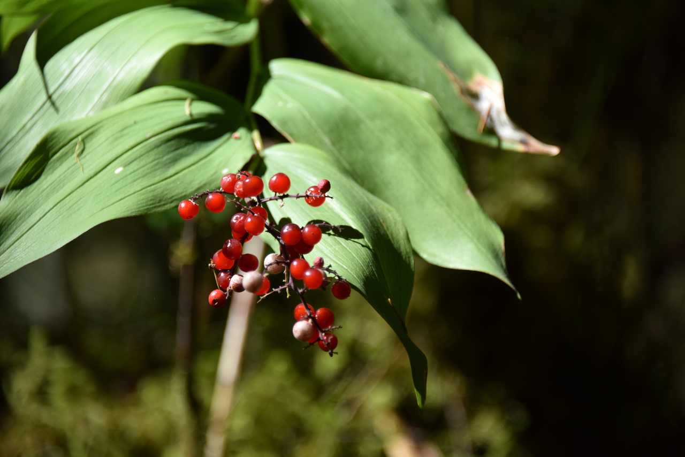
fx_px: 5709
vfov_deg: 4.6
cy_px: 228
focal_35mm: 300
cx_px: 342
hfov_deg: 6.9
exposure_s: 1/640
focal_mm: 300
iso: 280
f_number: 5.6
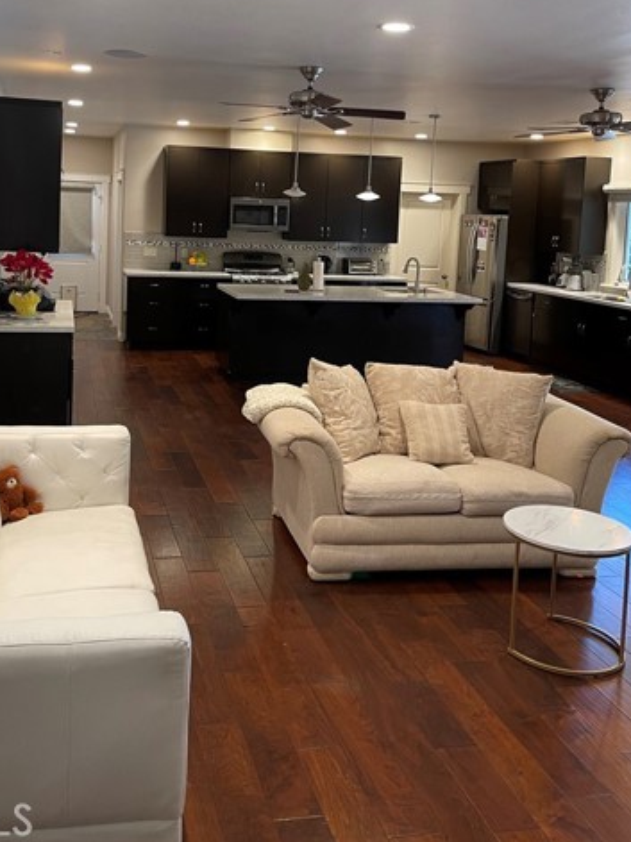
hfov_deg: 41.4
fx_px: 827
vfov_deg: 52.8
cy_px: 274
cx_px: 229
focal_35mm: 34
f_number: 1.6
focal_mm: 5.1
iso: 160
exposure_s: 1/60
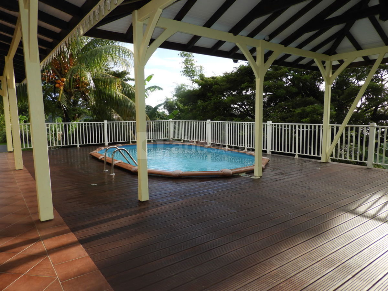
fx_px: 269
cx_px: 194
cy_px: 146
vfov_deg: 56.8
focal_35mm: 24
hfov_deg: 71.6
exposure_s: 1/640
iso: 100
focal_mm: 4.3
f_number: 3.3
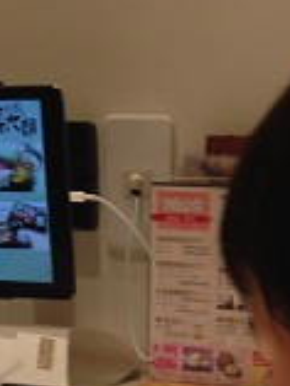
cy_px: 534
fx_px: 1149
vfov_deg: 17.6
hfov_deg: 14.3
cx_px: 253
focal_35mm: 103
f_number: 2.4
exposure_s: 1/20
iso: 64
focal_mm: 4.12
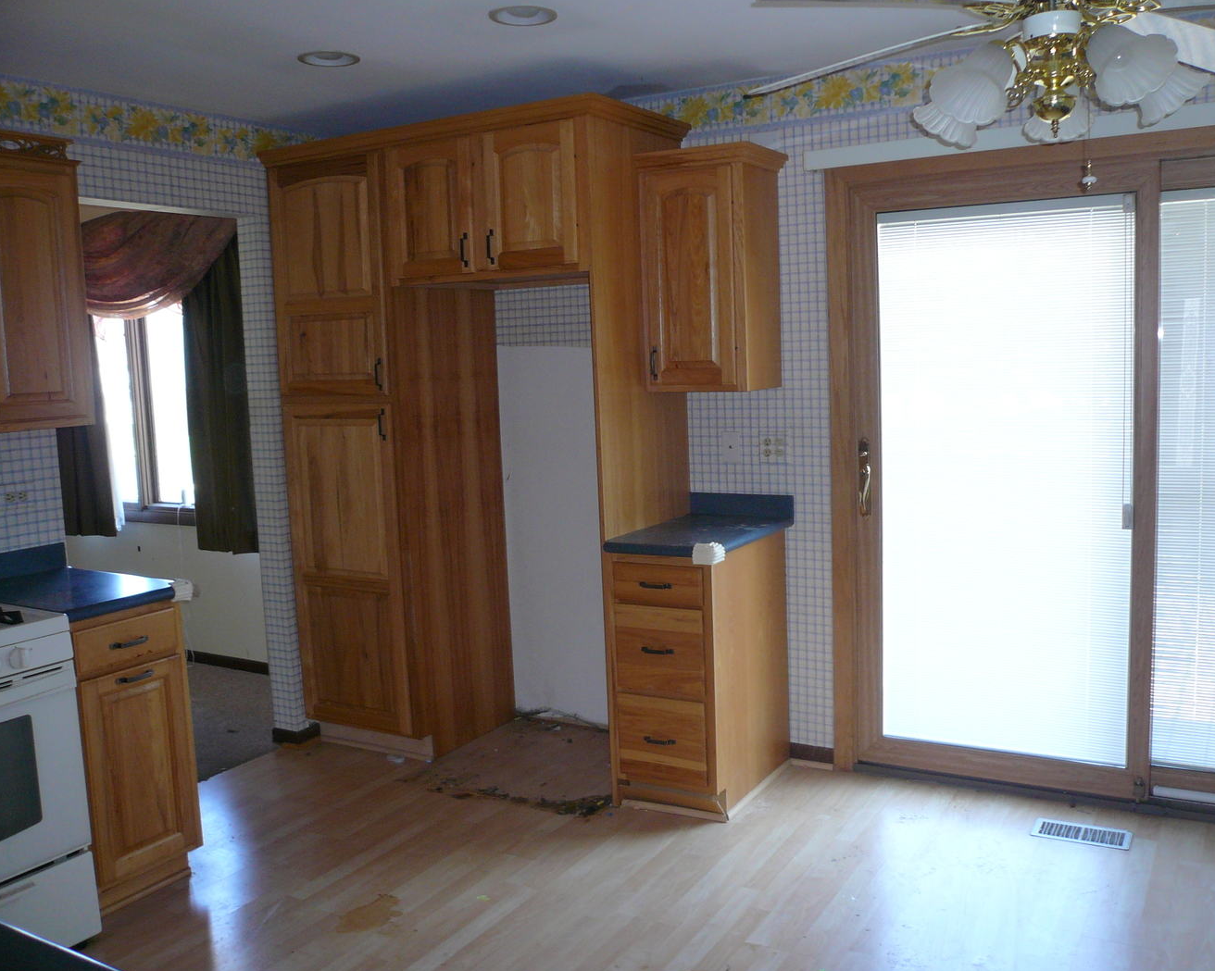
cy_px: 483
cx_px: 633
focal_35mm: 30
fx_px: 1079
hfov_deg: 58.8
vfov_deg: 48.5
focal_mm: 4.6
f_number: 2.8
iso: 100
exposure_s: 1/30
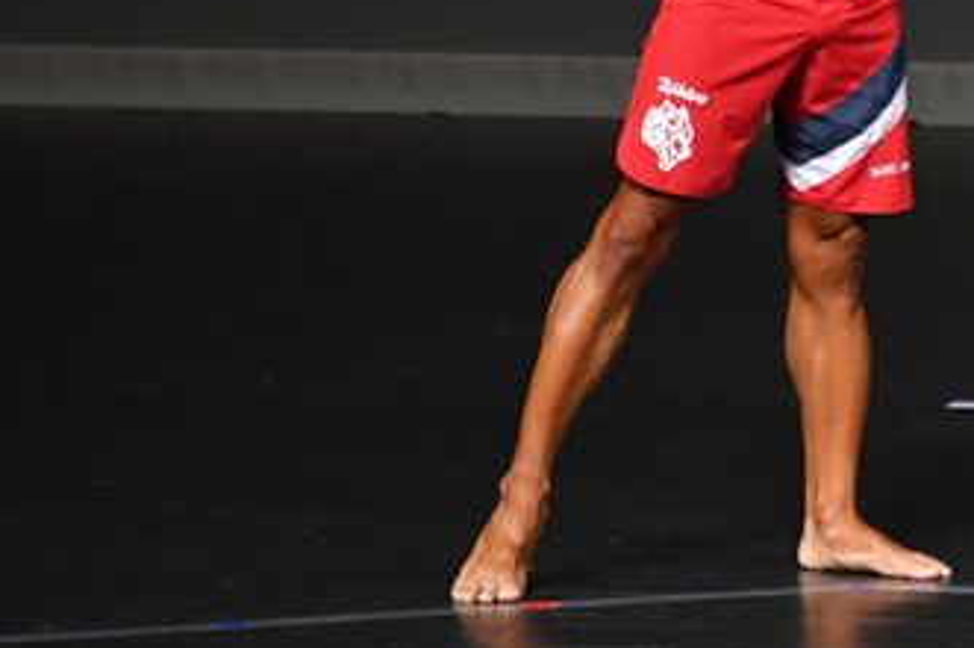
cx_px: 1114
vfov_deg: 1.9
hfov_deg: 2.8
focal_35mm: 738
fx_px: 19947
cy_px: -106
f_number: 5.6
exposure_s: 1/400
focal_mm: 210
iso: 4000
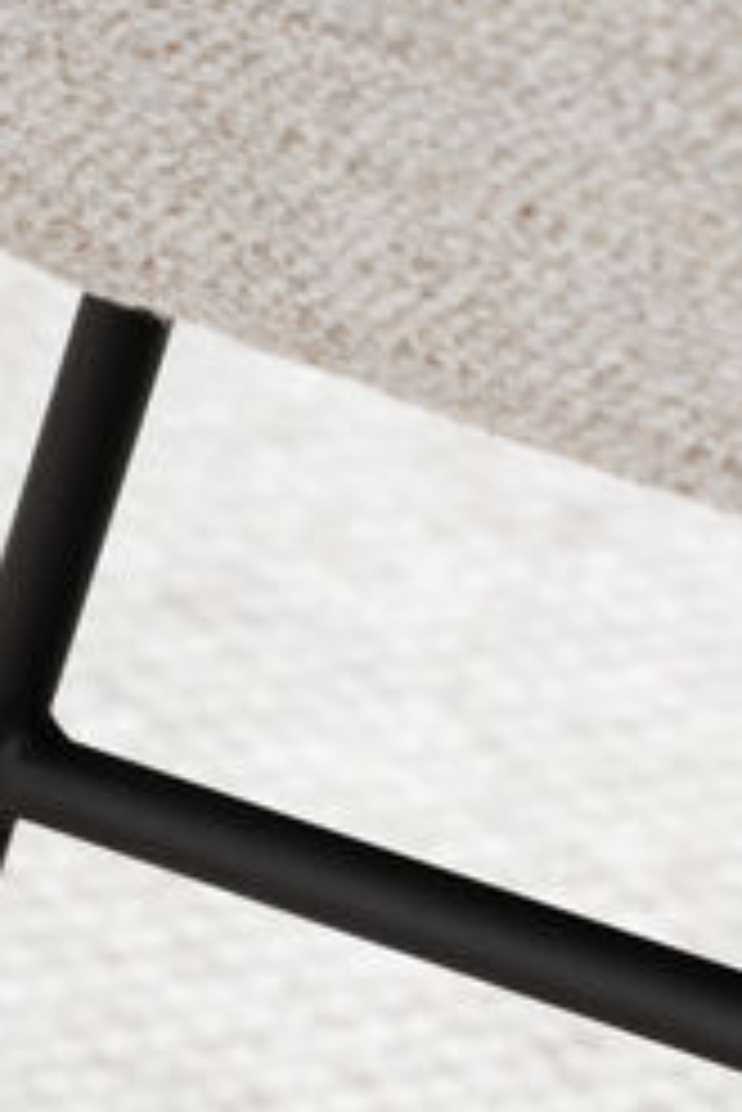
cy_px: 1211
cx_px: 915
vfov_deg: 7.2
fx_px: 8737
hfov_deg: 4.8
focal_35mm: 283
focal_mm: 70
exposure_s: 1/80
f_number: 4
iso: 800
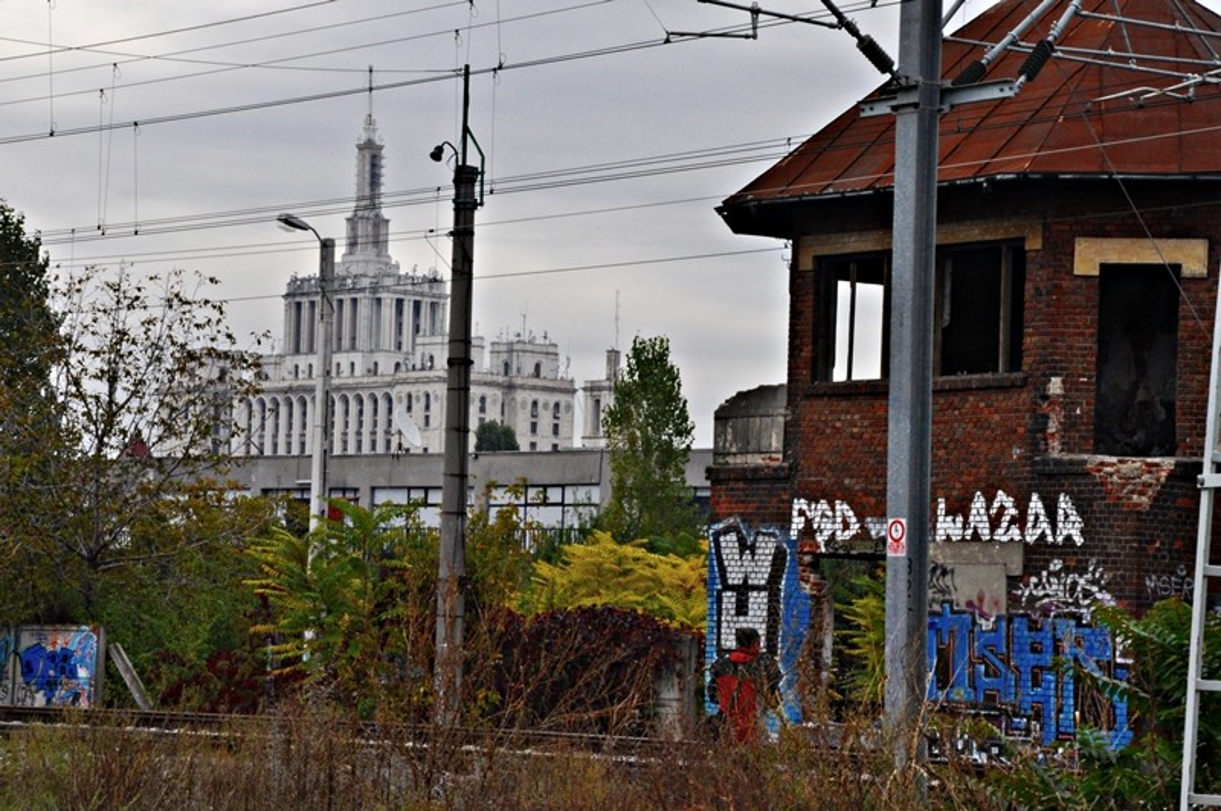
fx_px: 3556
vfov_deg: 13.0
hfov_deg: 19.5
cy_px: 406
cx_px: 610
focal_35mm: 105
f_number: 32
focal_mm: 70
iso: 640
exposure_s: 1/100
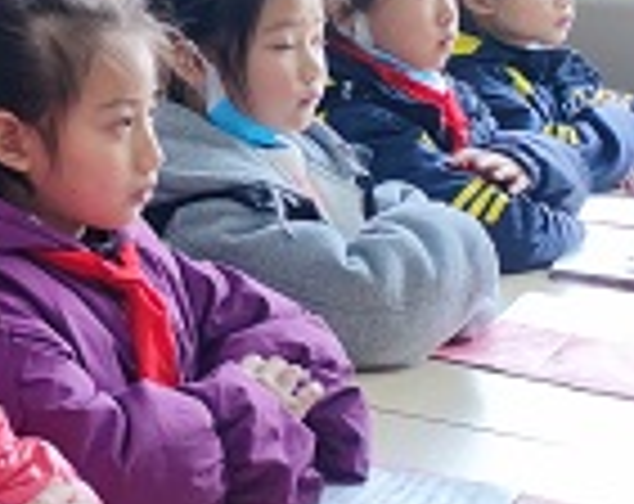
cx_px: -589
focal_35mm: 100
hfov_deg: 15.7
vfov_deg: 14.7
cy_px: -130
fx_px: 1871
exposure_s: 1/81
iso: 104
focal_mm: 6.72
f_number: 1.69
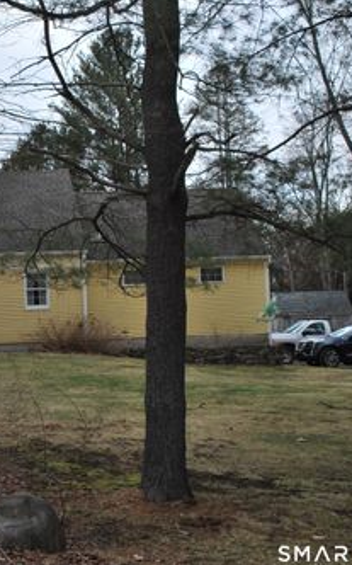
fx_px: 923
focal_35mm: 60
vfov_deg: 34.0
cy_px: 283
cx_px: -20
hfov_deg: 20.7
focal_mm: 26
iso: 100
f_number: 6.3
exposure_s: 1/160
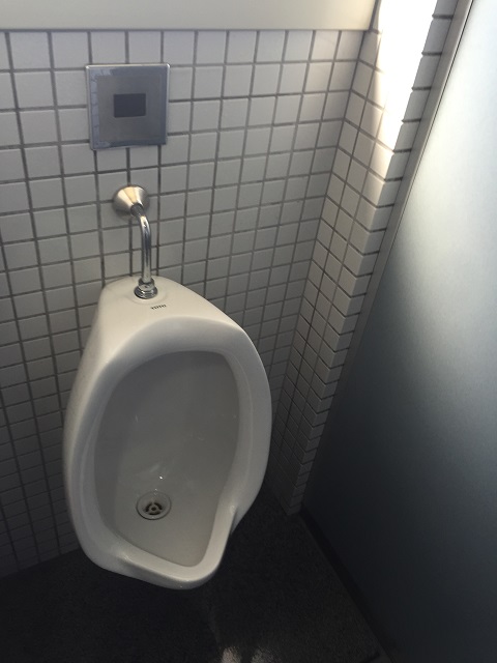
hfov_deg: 48.2
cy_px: 332
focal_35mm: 29
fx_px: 555
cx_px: 248
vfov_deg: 61.7
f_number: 2.2
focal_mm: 4.15
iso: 32
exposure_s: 1/40
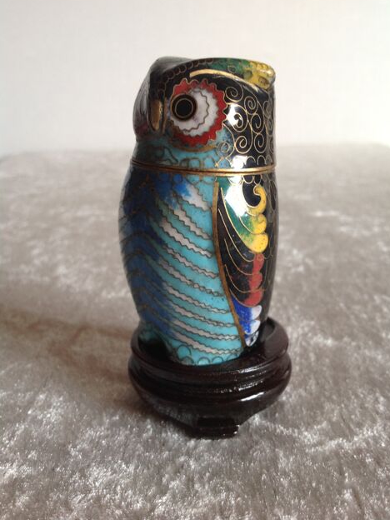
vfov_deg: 51.4
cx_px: 199
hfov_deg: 39.7
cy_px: 255
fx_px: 541
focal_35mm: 36
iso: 64
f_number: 2.4
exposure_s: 1/20
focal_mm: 4.28
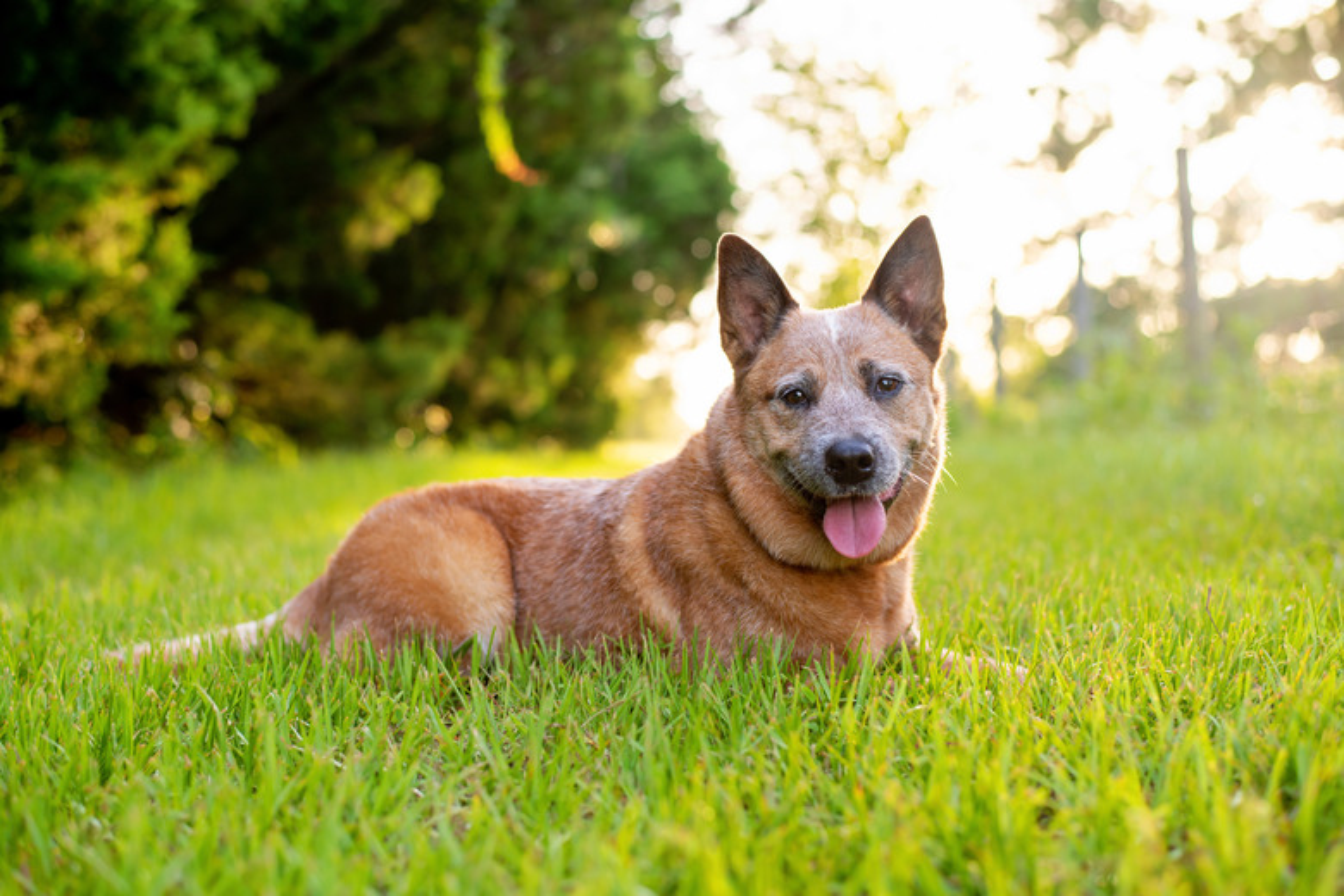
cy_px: 448
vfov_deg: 27.0
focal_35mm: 50
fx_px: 1867
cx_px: 672
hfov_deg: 39.6
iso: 160
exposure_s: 1/320
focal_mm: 50
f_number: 2.8
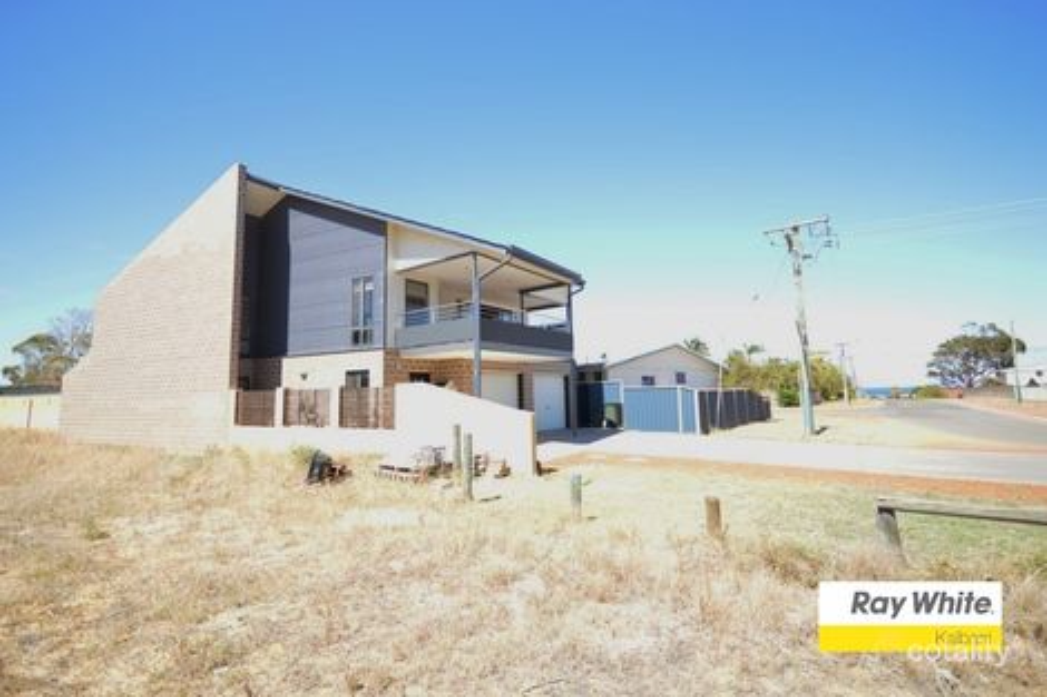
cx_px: 524
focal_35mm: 15
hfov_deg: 100.4
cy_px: 348
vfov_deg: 77.3
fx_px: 436
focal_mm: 10
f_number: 4
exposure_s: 1/200
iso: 100
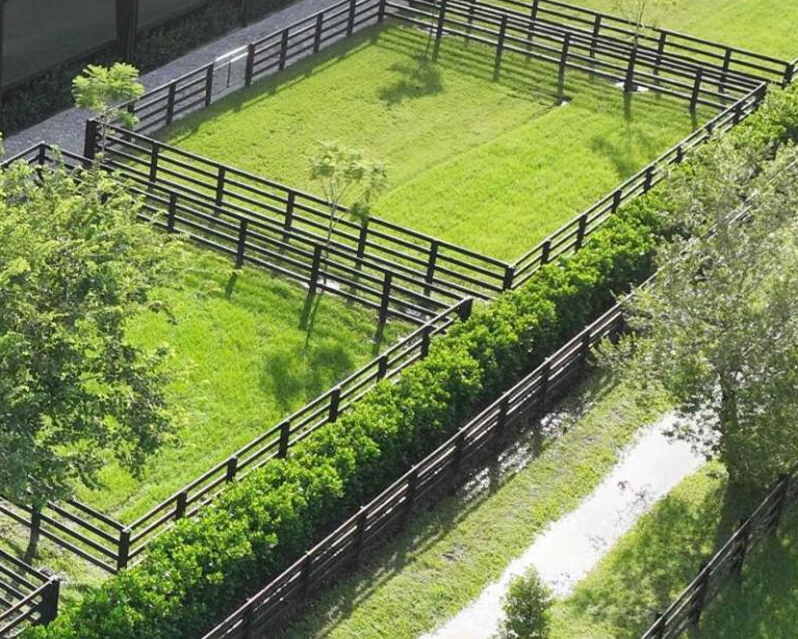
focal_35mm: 88
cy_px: 229
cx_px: -243
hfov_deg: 19.9
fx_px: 2079
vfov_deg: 17.4
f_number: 2.8
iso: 400
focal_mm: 12.29
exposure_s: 1/2000
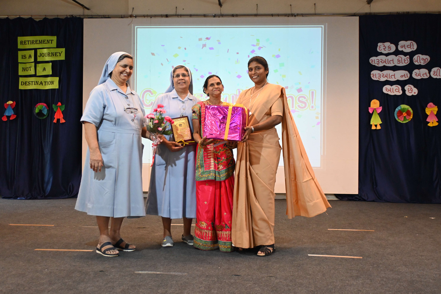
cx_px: 220
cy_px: 147
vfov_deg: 35.5
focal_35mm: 38
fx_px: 459
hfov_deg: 51.3
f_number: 4.2
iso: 2500
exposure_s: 1/125
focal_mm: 25
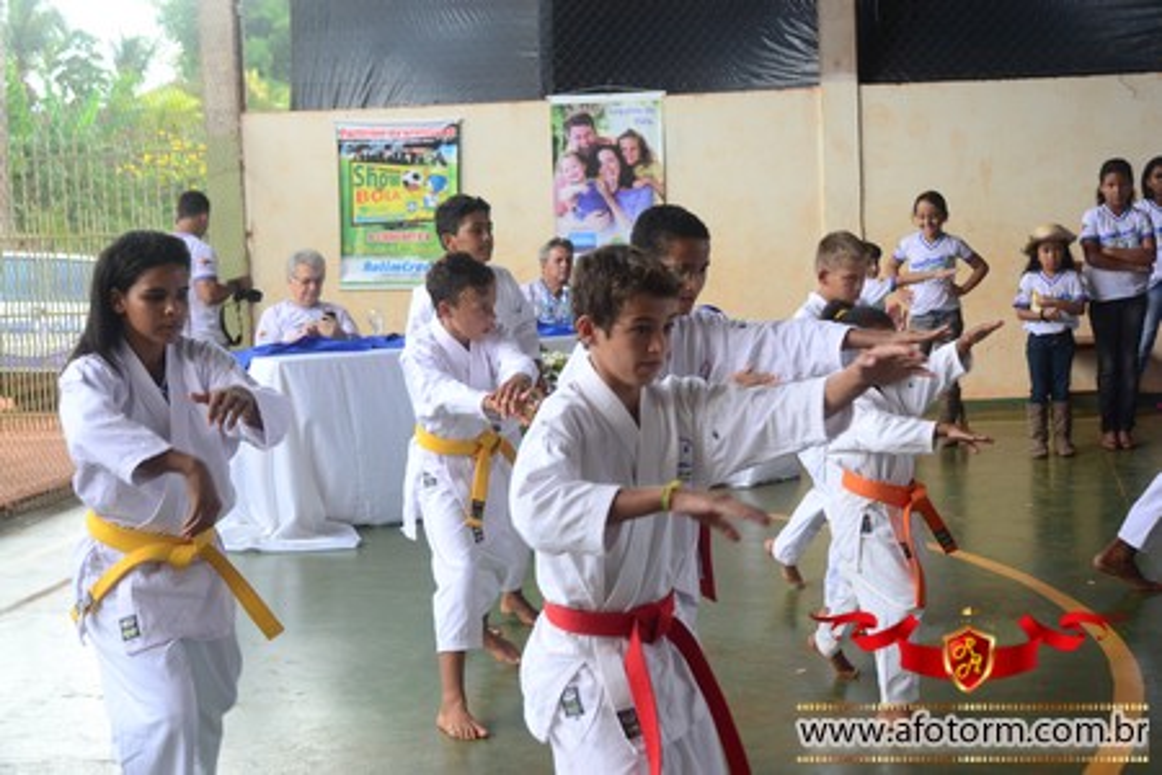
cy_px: 388
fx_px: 2130
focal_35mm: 66
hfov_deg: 30.5
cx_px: 581
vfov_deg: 20.6
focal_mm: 44
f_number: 5.6
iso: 400
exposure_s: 1/160
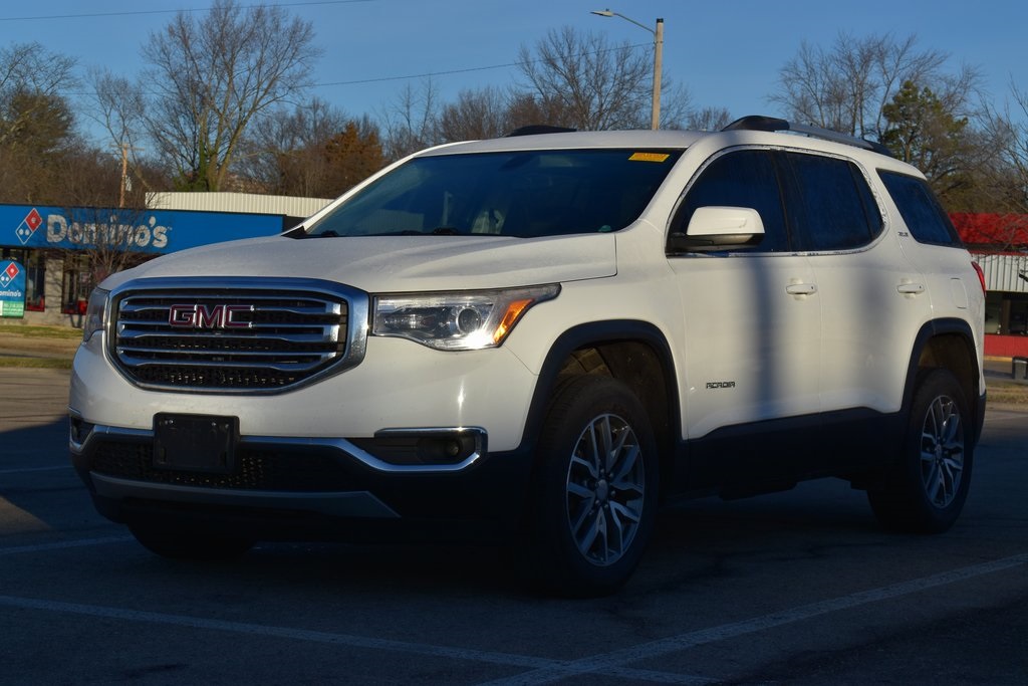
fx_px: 2056
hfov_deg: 28.1
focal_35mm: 72
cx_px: 514
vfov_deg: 18.9
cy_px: 343
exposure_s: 1/640
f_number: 11
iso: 200
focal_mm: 48
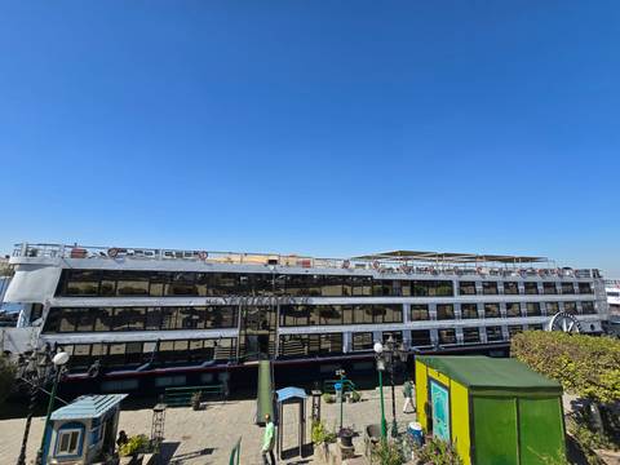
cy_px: 232
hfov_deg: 106.2
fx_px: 233
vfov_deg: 89.9
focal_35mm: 13
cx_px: 310
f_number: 2.2
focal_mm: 2.2
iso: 50
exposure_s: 1/2283
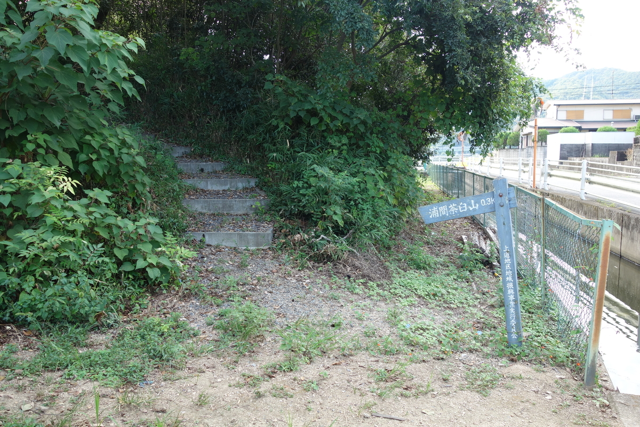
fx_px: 498
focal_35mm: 28
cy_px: 214
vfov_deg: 46.4
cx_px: 320
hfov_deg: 65.5
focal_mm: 10.4
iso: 125
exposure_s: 1/100
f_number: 4
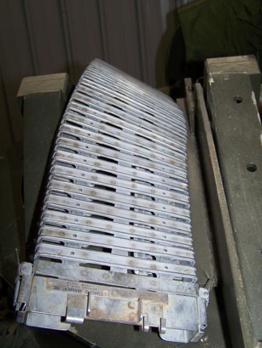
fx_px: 423
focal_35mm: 42
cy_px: 183
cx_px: 136
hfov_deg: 34.4
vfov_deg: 44.8
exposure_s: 1/60
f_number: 2.8
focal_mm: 6.3
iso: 80
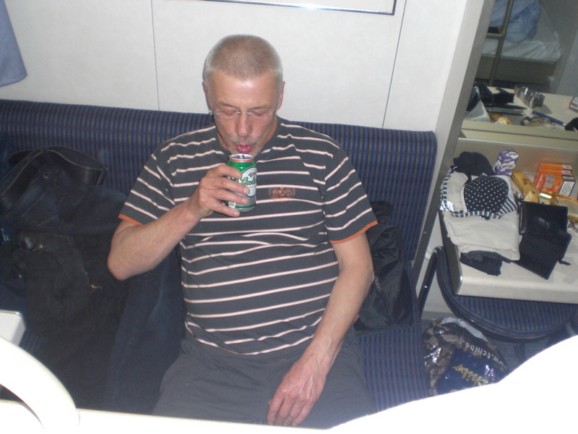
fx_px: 635
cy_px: 217
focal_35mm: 38
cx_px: 289
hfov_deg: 49.0
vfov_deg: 37.7
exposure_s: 1/60
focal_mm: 6.3
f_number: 3.1
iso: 200
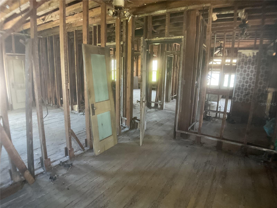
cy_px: 104
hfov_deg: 61.7
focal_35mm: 29
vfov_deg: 48.2
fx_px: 232
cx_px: 138
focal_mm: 3
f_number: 1.8
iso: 400
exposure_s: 1/30
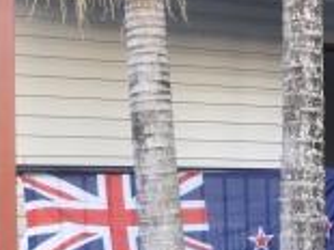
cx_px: 325
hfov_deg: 23.3
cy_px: 248
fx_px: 781
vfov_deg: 17.8
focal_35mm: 81
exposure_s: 1/30
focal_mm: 5
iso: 125
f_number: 3.3
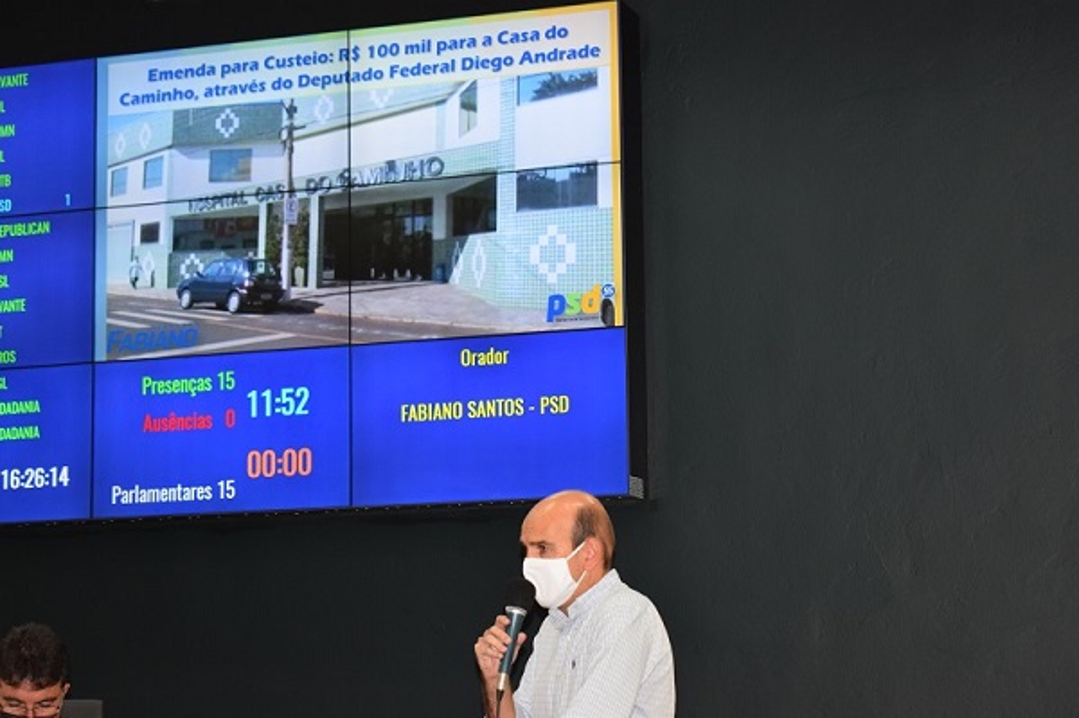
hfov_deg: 24.6
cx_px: 540
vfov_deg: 16.5
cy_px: 359
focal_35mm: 82
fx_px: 2471
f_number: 5.6
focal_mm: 55
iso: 800
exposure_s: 1/80
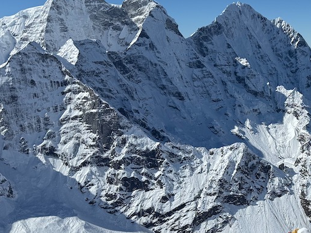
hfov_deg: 28.3
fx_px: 539
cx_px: 367
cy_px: 166
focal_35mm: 60
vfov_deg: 24.2
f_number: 1.78
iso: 100
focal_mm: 6.76
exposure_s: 1/11905
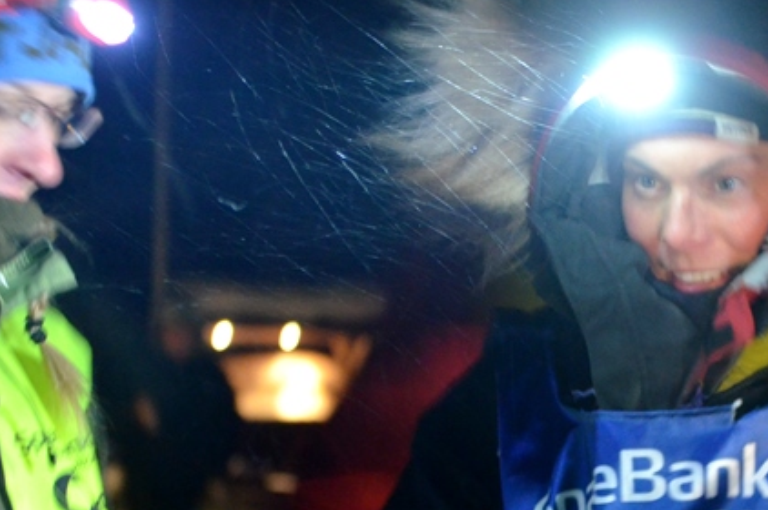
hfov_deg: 13.2
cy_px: 353
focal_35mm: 154
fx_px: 3279
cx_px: 704
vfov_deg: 8.9
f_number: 4
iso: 3200
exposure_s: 1/10
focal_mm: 55
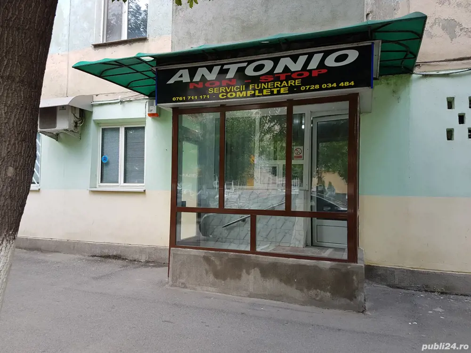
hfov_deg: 67.3
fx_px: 354
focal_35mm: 26
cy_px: 176
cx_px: 236
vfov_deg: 53.1
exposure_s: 1/257
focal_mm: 4.2
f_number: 1.7
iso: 40
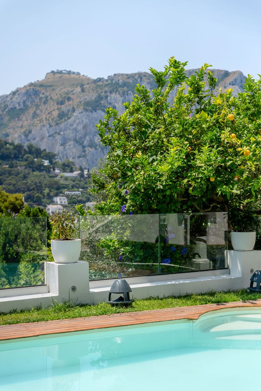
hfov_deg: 23.0
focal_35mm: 59
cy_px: 196
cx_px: 130
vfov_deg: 33.9
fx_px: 643
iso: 400
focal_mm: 59.1
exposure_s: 1/8000
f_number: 3.5
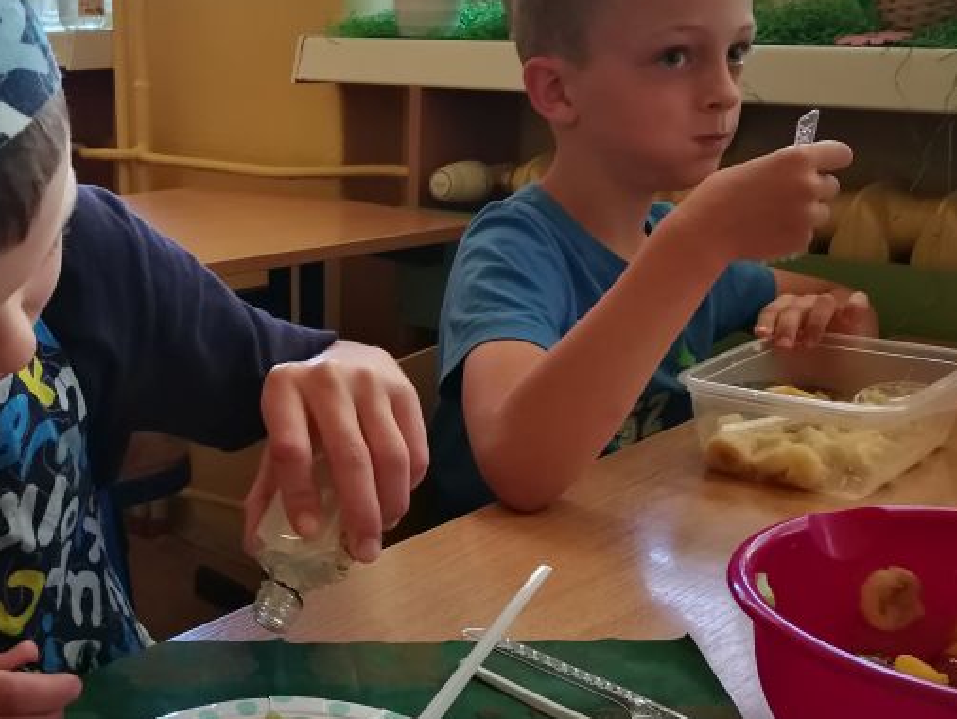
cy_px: 345
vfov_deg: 30.3
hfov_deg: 38.0
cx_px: 172
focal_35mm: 48
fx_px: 1328
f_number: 2.2
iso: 320
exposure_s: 1/33.3
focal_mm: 3.95
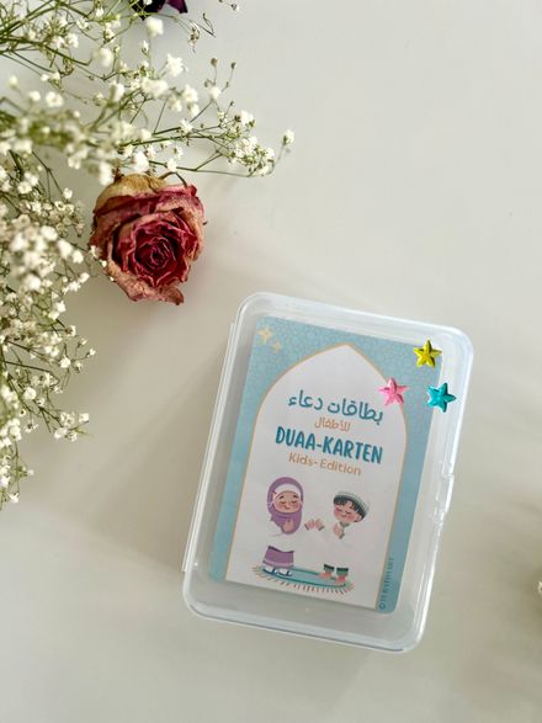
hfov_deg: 53.0
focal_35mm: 26
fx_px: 543
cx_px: 271
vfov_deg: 67.3
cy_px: 362
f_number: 1.5
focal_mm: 5.7
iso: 250
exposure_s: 1/60
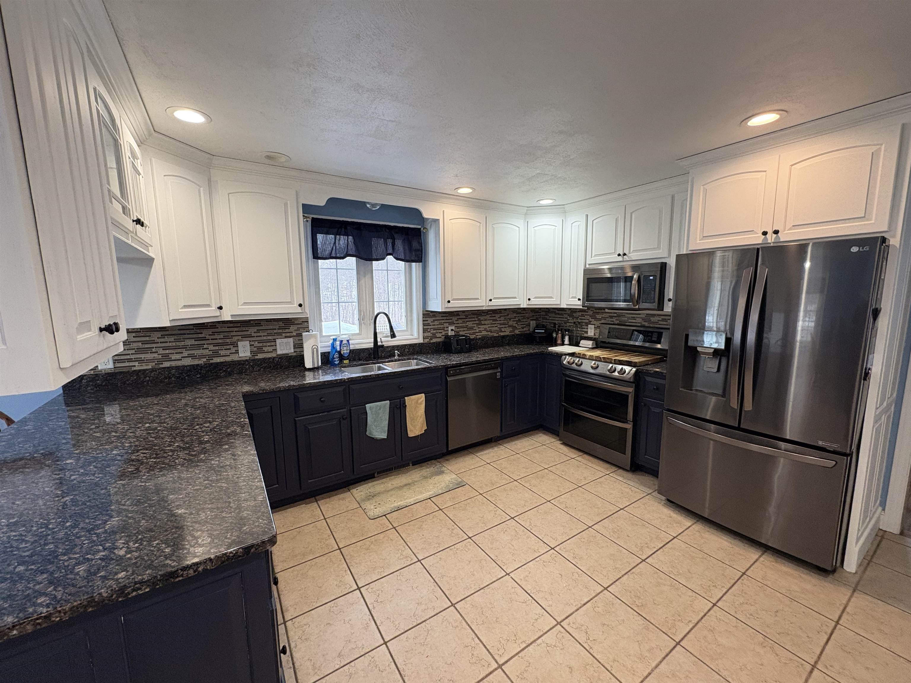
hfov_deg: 102.1
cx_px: 456
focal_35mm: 14
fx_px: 368
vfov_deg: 85.7
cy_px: 342
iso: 320
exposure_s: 1/60
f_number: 2.2
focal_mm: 2.22
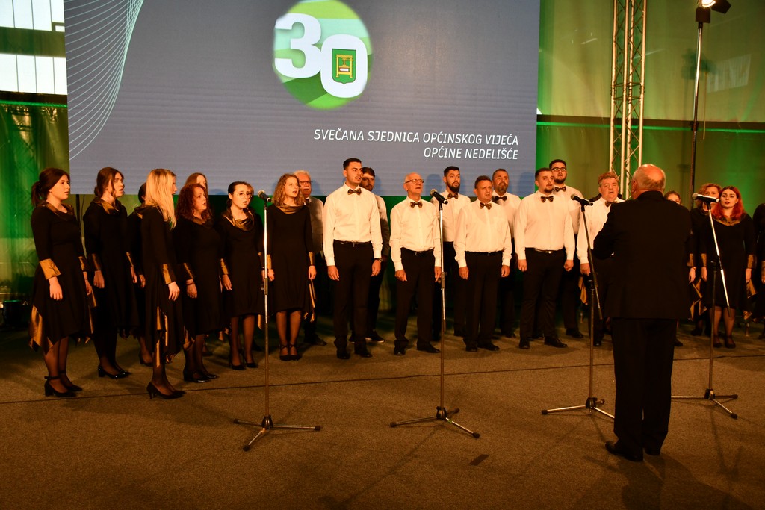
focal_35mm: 34
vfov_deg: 38.9
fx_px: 723
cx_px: 382
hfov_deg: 55.8
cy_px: 255
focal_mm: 23
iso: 500
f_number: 3.8
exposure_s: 1/250
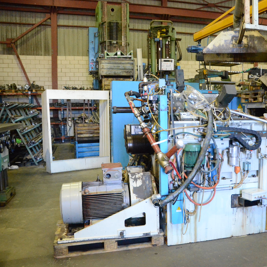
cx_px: 186
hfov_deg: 46.2
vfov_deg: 47.2
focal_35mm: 35
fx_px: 305
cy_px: 133
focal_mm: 18
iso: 6400
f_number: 3.5
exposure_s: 1/500
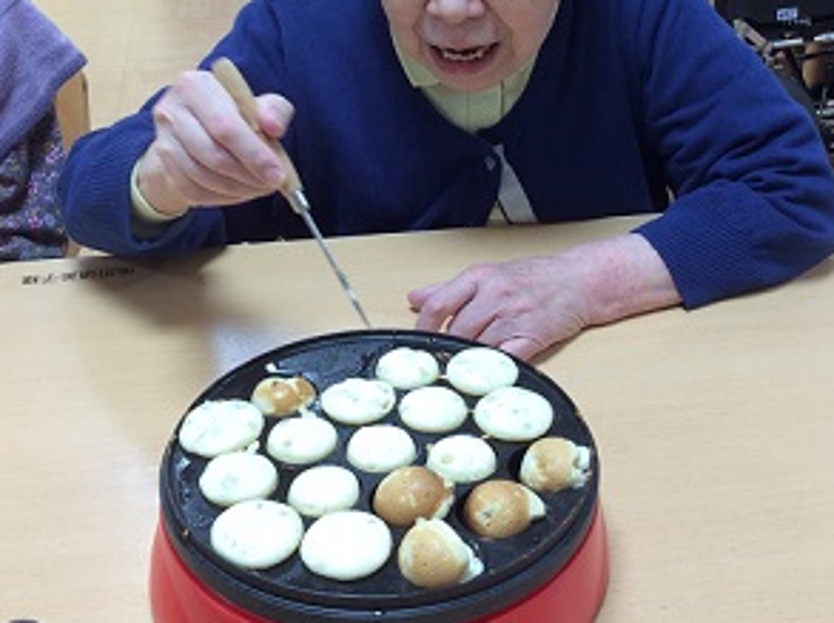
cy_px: 212
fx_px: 1227
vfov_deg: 28.3
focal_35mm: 51
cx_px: 437
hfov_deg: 37.5
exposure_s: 1/40
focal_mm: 3.3
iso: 40
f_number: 2.4
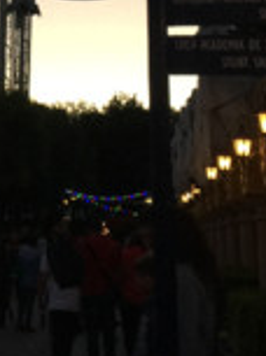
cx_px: -66
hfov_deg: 14.9
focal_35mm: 95
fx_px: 977
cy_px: -91
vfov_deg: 19.3
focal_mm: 4.15
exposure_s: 1/33
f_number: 2.2
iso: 40
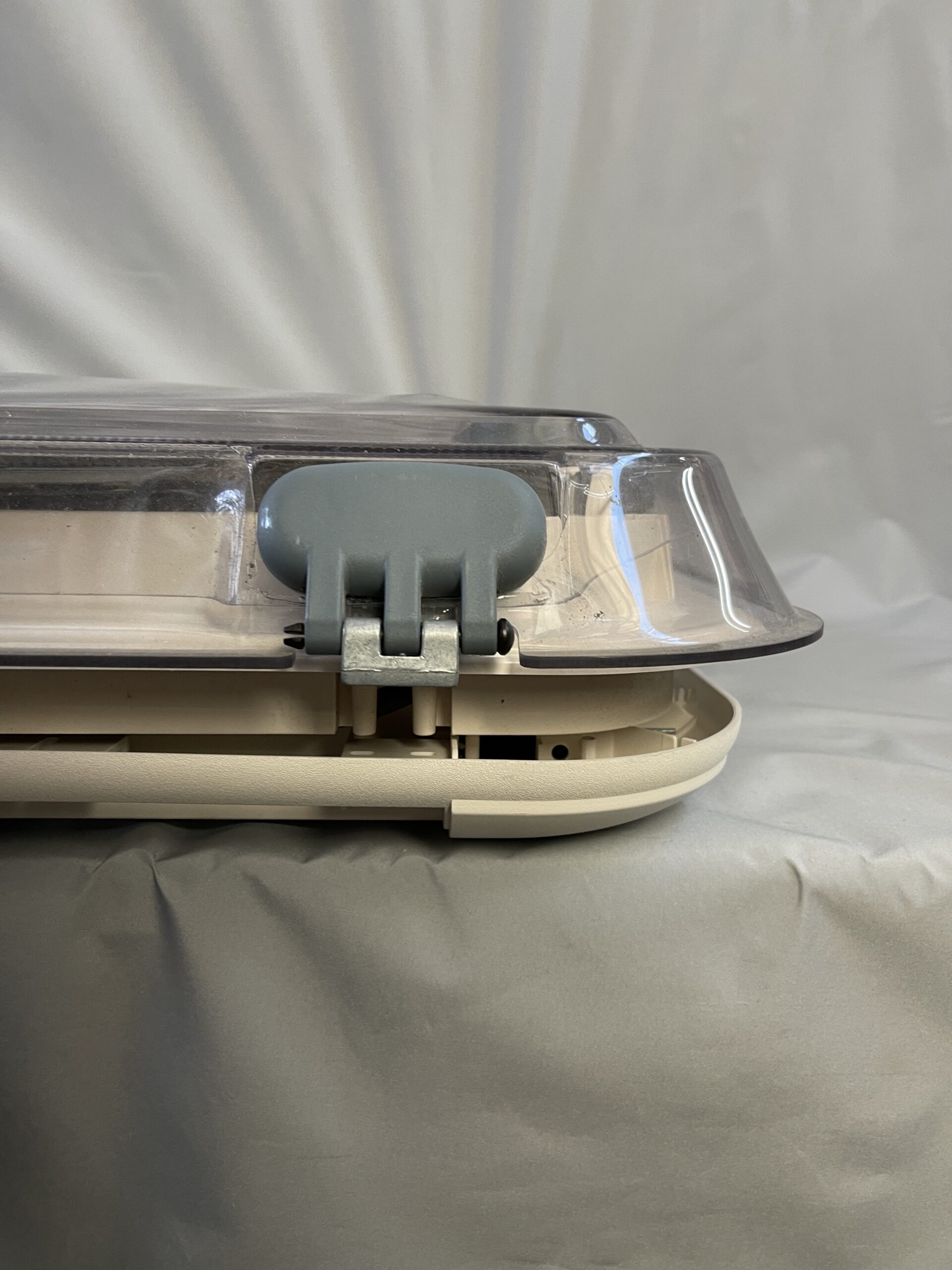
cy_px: 635
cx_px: 476
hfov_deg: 53.1
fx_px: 953
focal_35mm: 26
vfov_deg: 67.3
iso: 125
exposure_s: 1/50
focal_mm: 5.1
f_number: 1.6
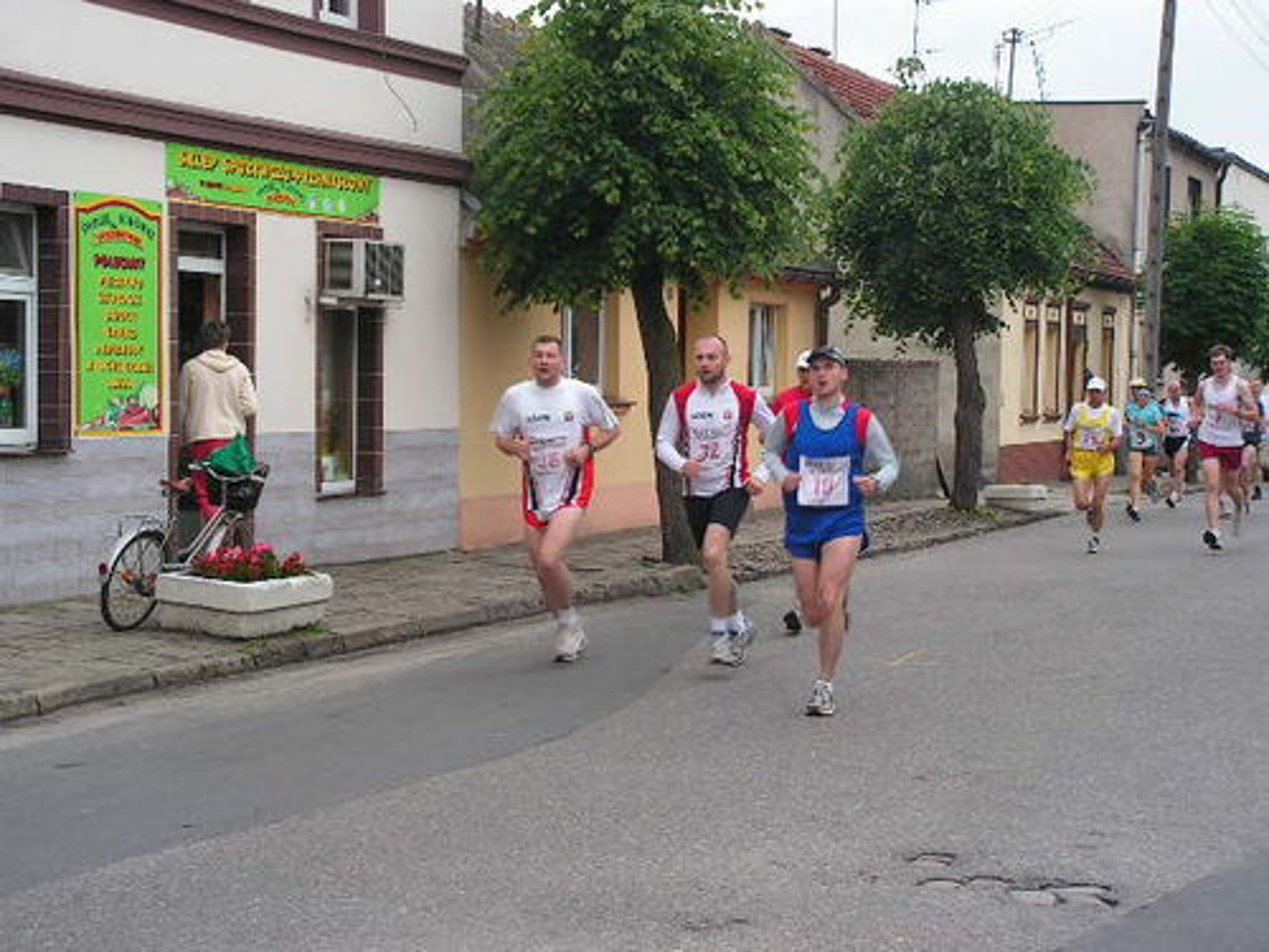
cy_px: 476
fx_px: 2603
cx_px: 634
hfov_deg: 27.4
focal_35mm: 71
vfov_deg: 20.7
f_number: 3.3
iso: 64
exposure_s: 1/100
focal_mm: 11.9
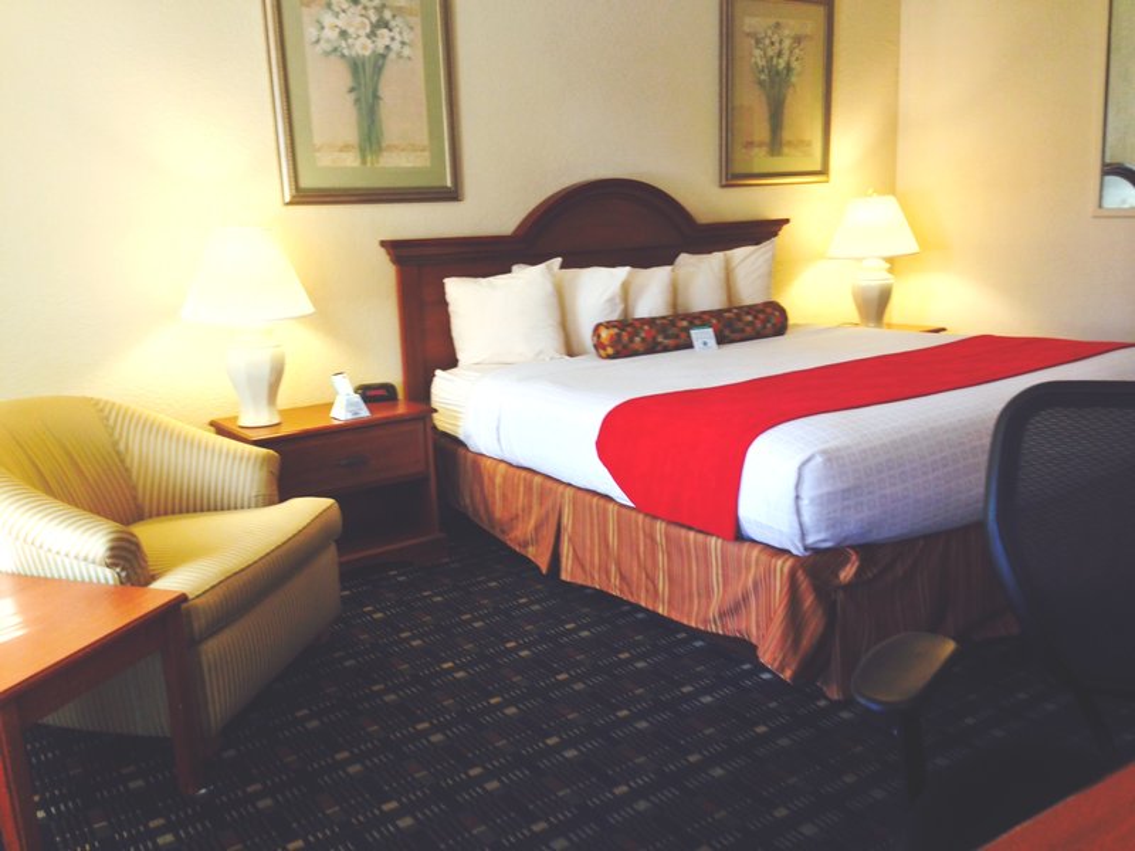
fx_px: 1082
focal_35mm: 33
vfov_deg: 42.9
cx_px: 568
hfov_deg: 55.4
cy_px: 426
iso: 50
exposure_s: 1/24
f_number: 2.4
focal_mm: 4.12
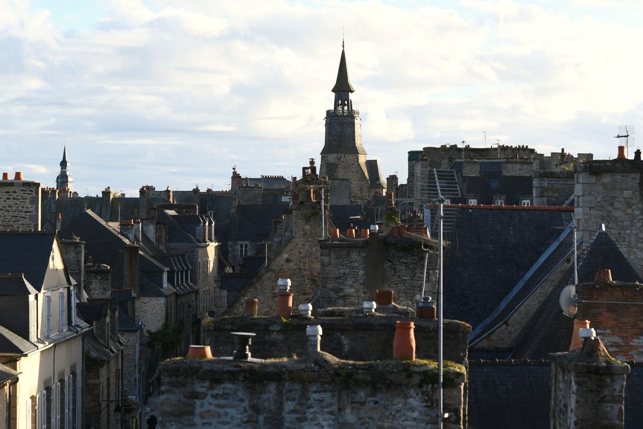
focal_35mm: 85
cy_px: 214
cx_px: 322
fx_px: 1518
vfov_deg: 16.1
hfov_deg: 23.9
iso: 500
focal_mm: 85
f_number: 6.3
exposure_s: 1/1000
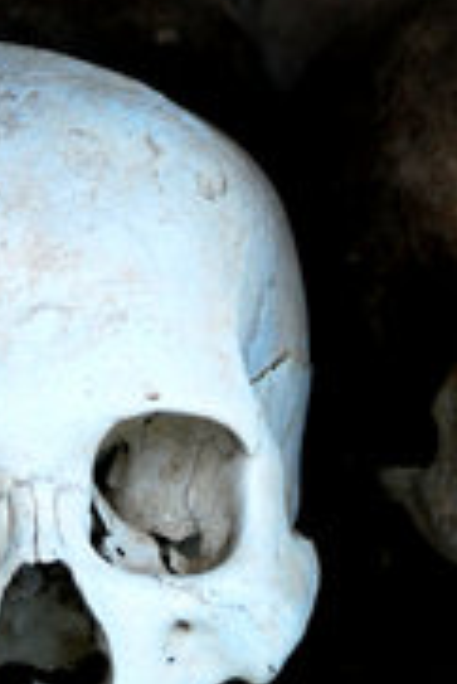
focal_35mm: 218
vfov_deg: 9.4
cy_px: 94
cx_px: 102
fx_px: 4143
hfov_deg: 6.3
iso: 800
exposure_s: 1/400
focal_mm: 68
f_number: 8
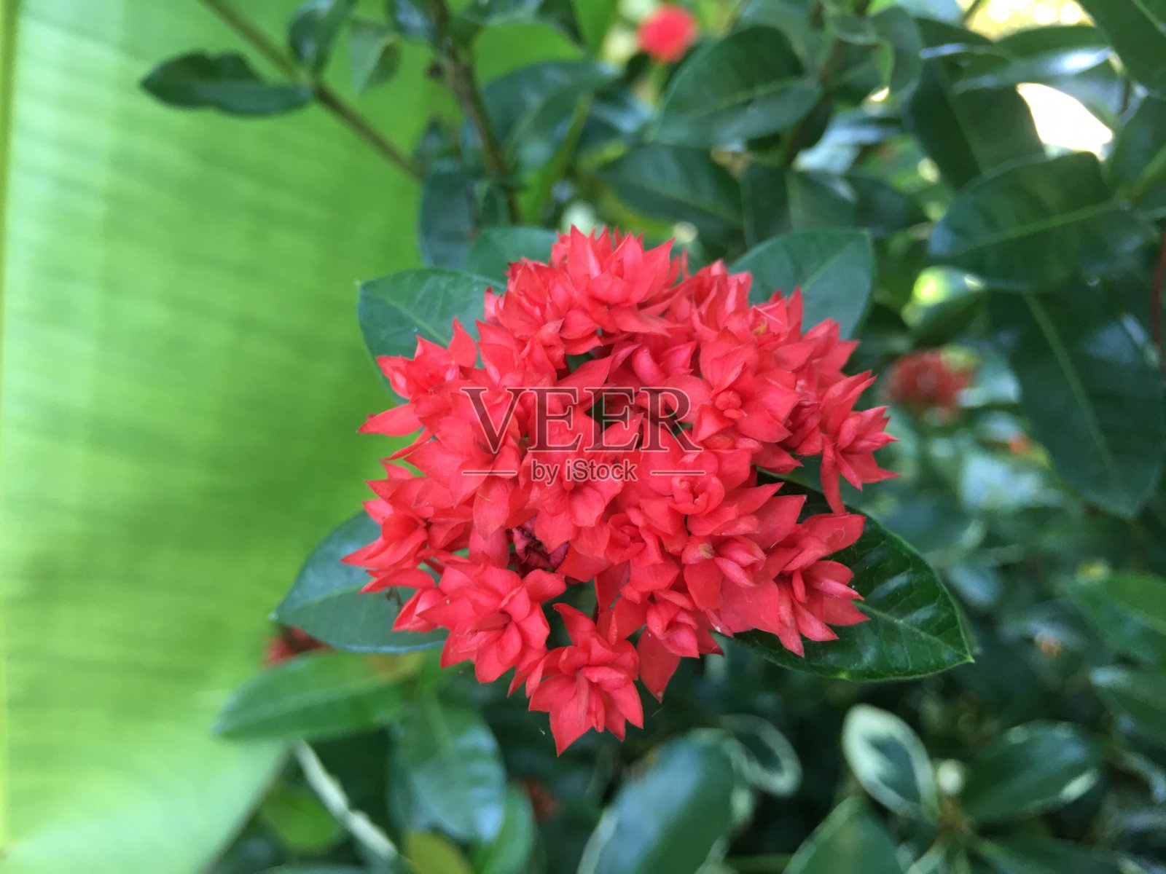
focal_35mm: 29
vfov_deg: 48.2
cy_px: 437
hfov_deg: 61.7
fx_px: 977
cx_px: 583
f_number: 2.2
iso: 32
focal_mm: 4.15
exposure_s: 1/17
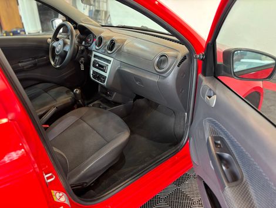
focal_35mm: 26
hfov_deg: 67.2
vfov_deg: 53.2
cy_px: 104
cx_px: 138
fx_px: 208
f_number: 1.6
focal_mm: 5.96
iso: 200
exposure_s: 1/60
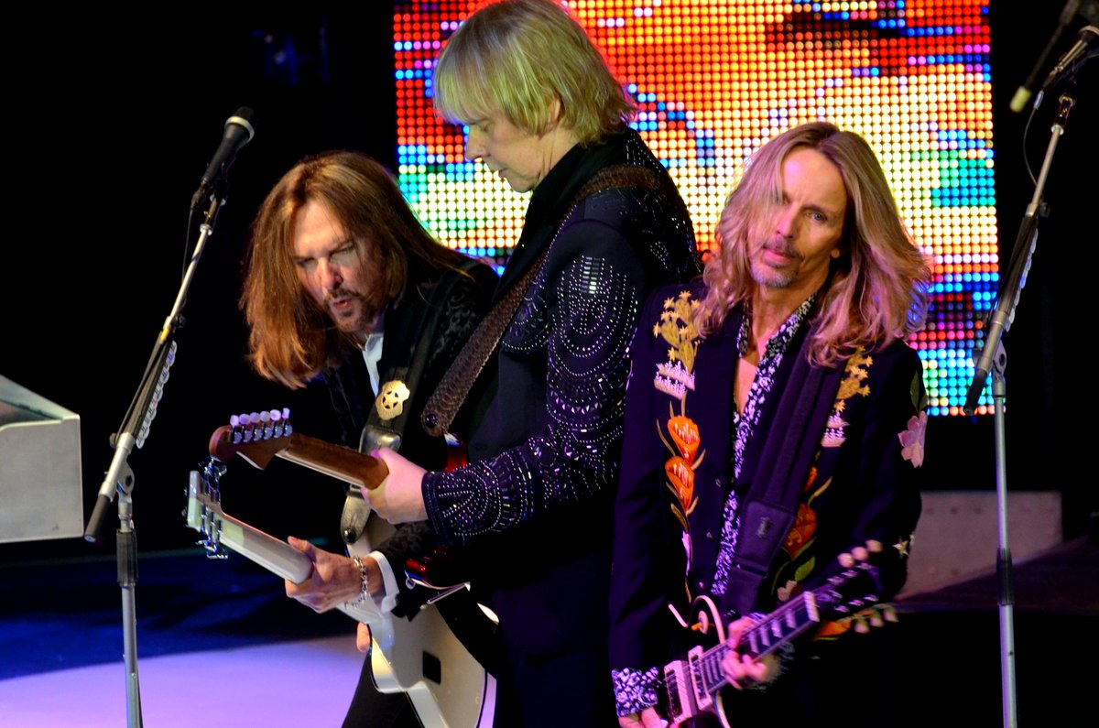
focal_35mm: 360
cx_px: 550
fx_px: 10968
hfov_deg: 5.7
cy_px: 364
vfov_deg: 3.8
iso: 1600
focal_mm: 240
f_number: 5.6
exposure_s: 1/100
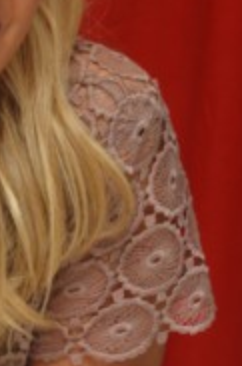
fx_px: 2860
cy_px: 66
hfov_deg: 4.8
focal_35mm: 282
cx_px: 3
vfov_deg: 7.3
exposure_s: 1/320
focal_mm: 86
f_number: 11
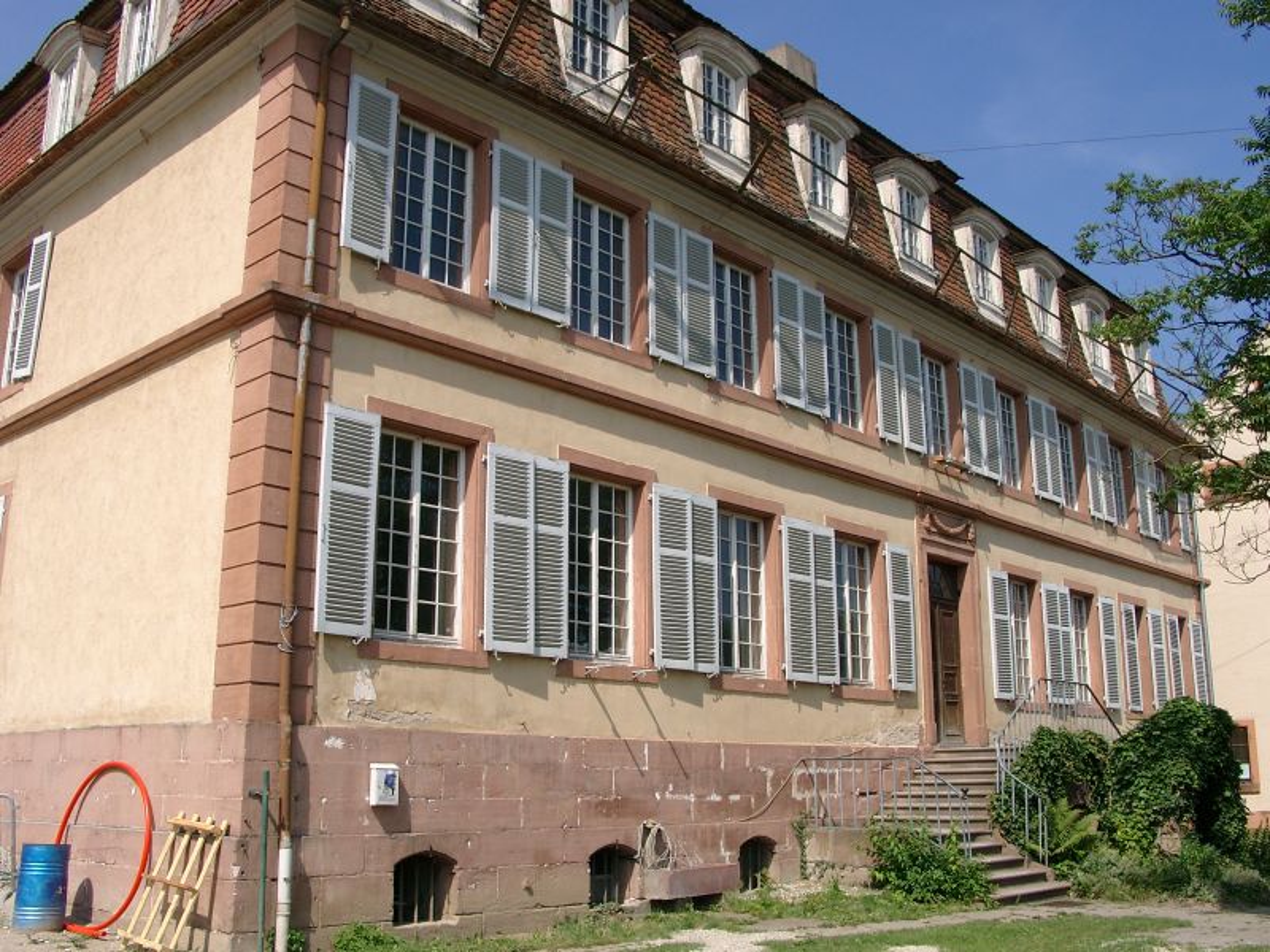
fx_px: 1247
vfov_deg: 41.8
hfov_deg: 54.0
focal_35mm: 34
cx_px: 635
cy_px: 476
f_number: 4
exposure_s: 1/858
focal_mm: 7.13
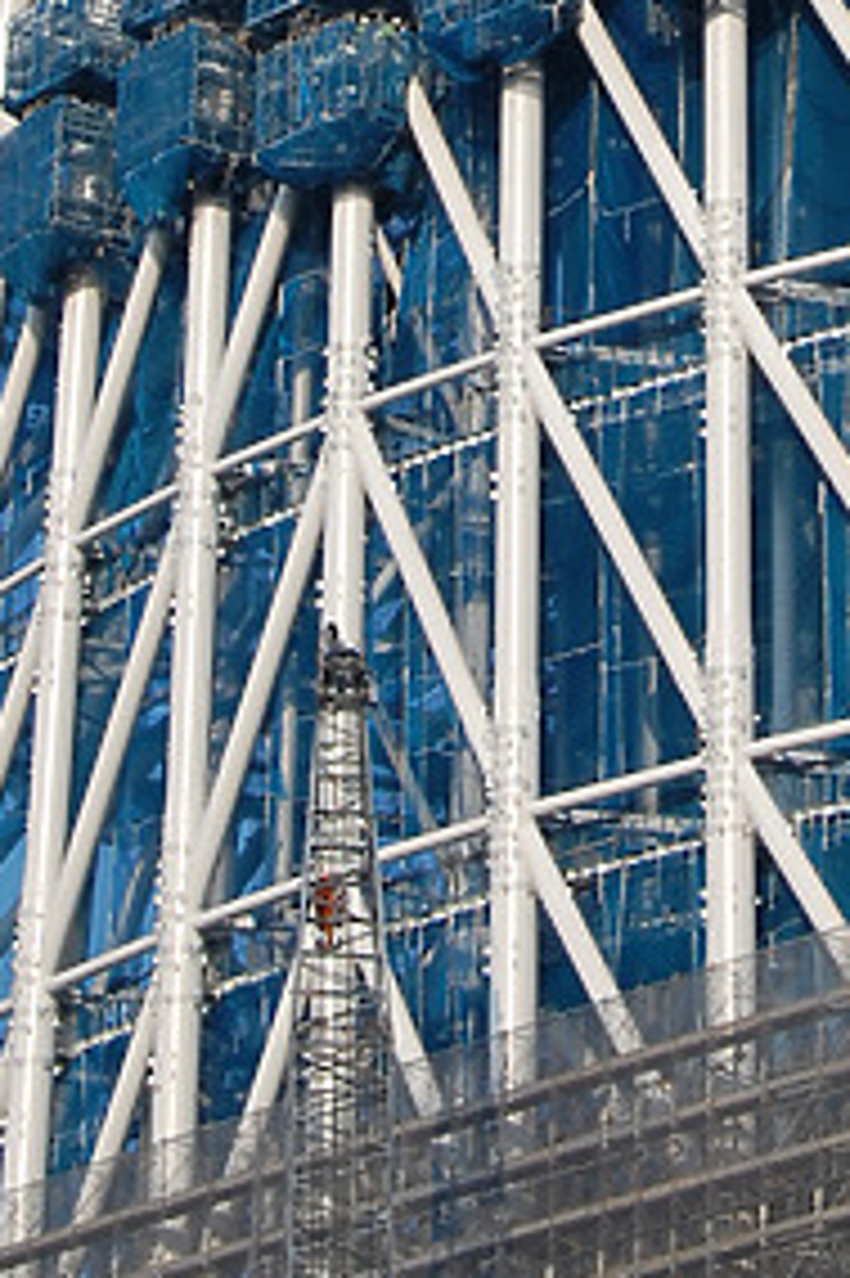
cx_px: 810
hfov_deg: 6.3
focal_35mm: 219
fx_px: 7765
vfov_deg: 9.3
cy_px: -297
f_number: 9
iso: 200
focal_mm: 46
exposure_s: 1/320
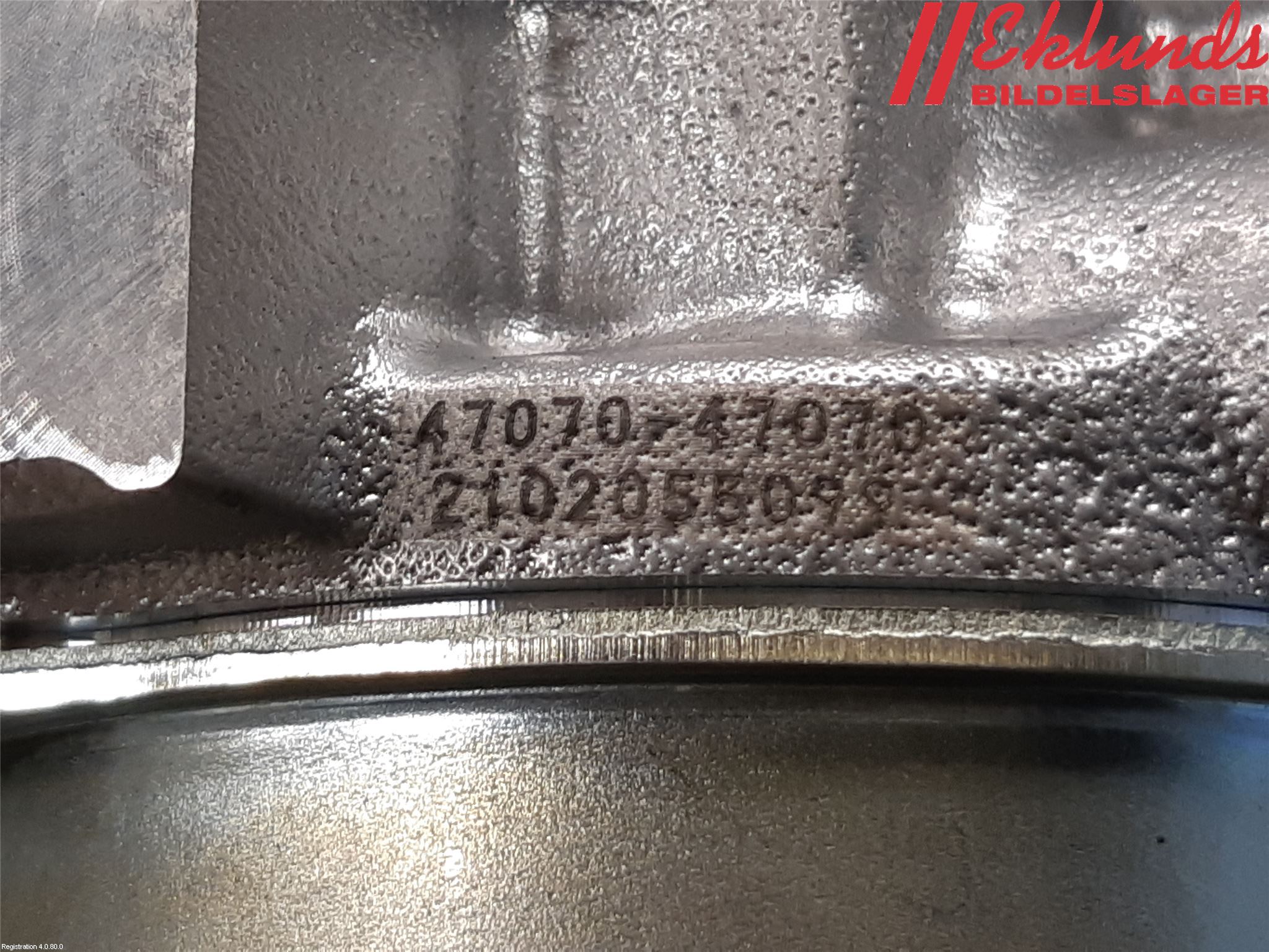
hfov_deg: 67.3
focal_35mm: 26
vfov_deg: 53.1
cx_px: 634
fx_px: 953
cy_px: 476
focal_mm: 3.93
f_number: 1.7
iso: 80
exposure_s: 1/50
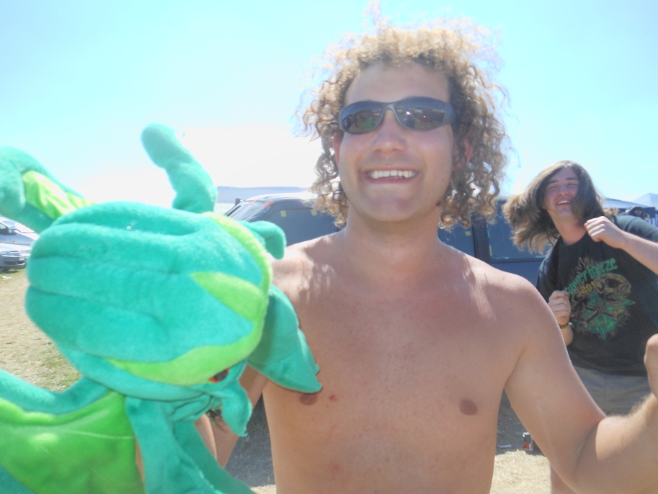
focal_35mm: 26
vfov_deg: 53.1
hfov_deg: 67.3
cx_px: 331
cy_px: 254
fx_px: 495
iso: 80
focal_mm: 4.5
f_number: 3.2
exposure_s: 1/640
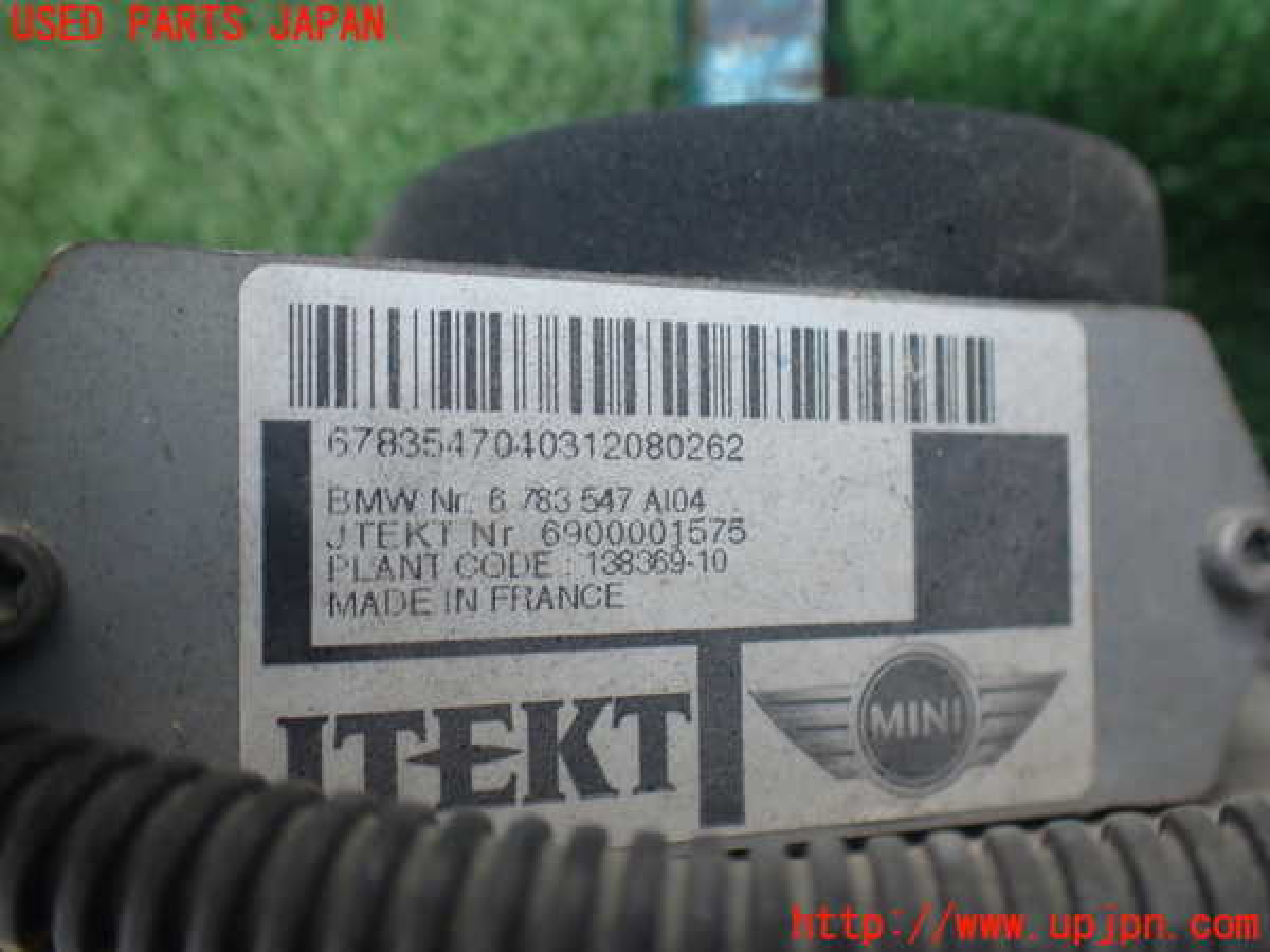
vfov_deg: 46.8
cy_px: 476
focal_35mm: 30
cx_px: 635
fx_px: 1101
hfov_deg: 60.0
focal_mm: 5.4
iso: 125
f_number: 2.3
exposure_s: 1/125
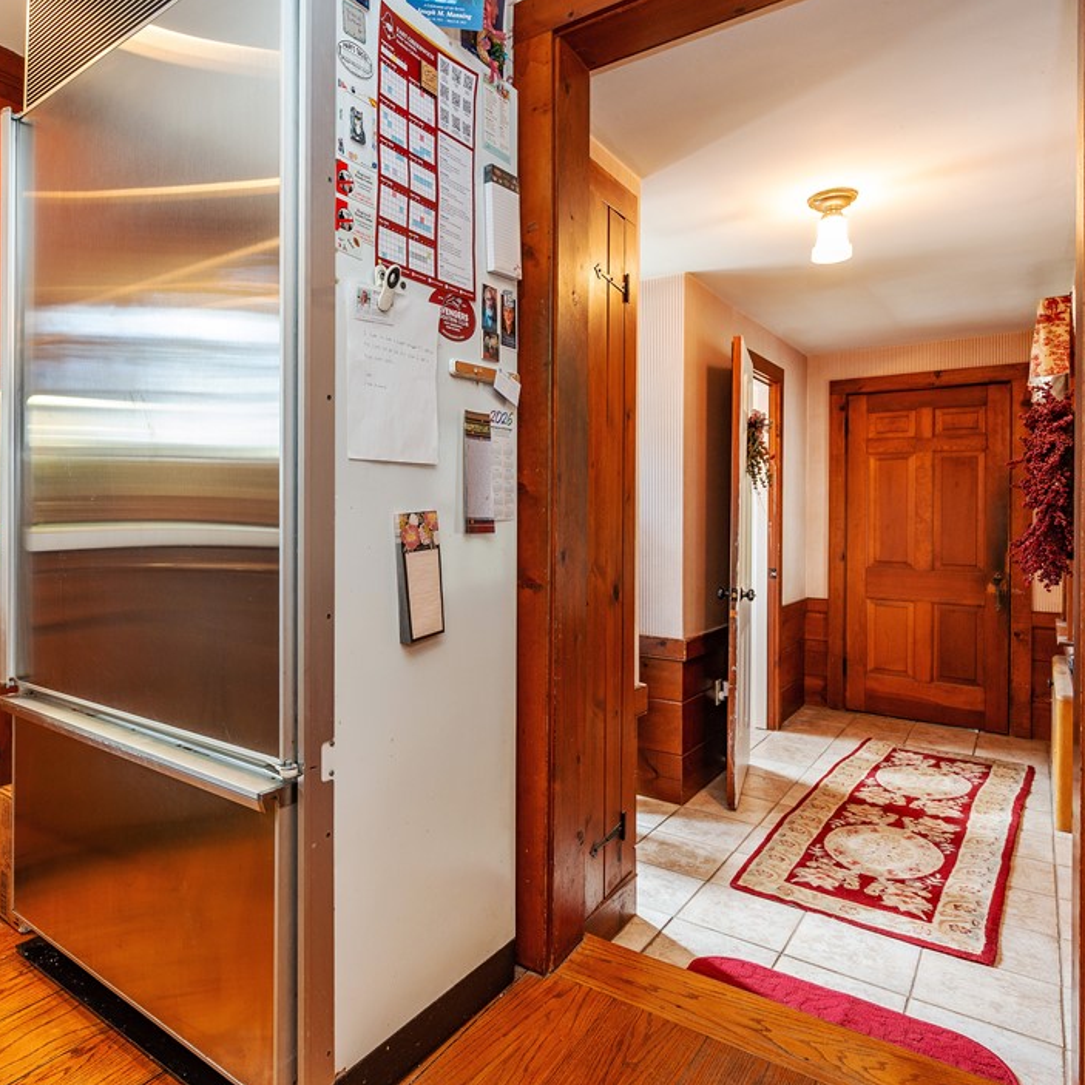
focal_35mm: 21
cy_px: 534
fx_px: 745
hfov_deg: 70.8
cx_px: 398
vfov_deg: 72.1
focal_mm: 16
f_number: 6.3
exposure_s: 1/4
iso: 320
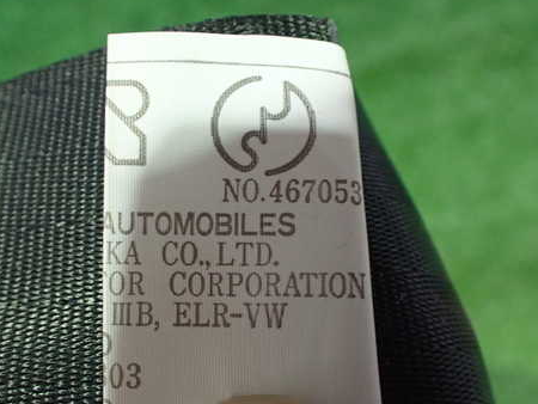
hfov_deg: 46.7
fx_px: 622
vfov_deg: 36.0
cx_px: 237
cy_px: 224
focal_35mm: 40
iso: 800
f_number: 2.3
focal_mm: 5.4
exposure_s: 1/30
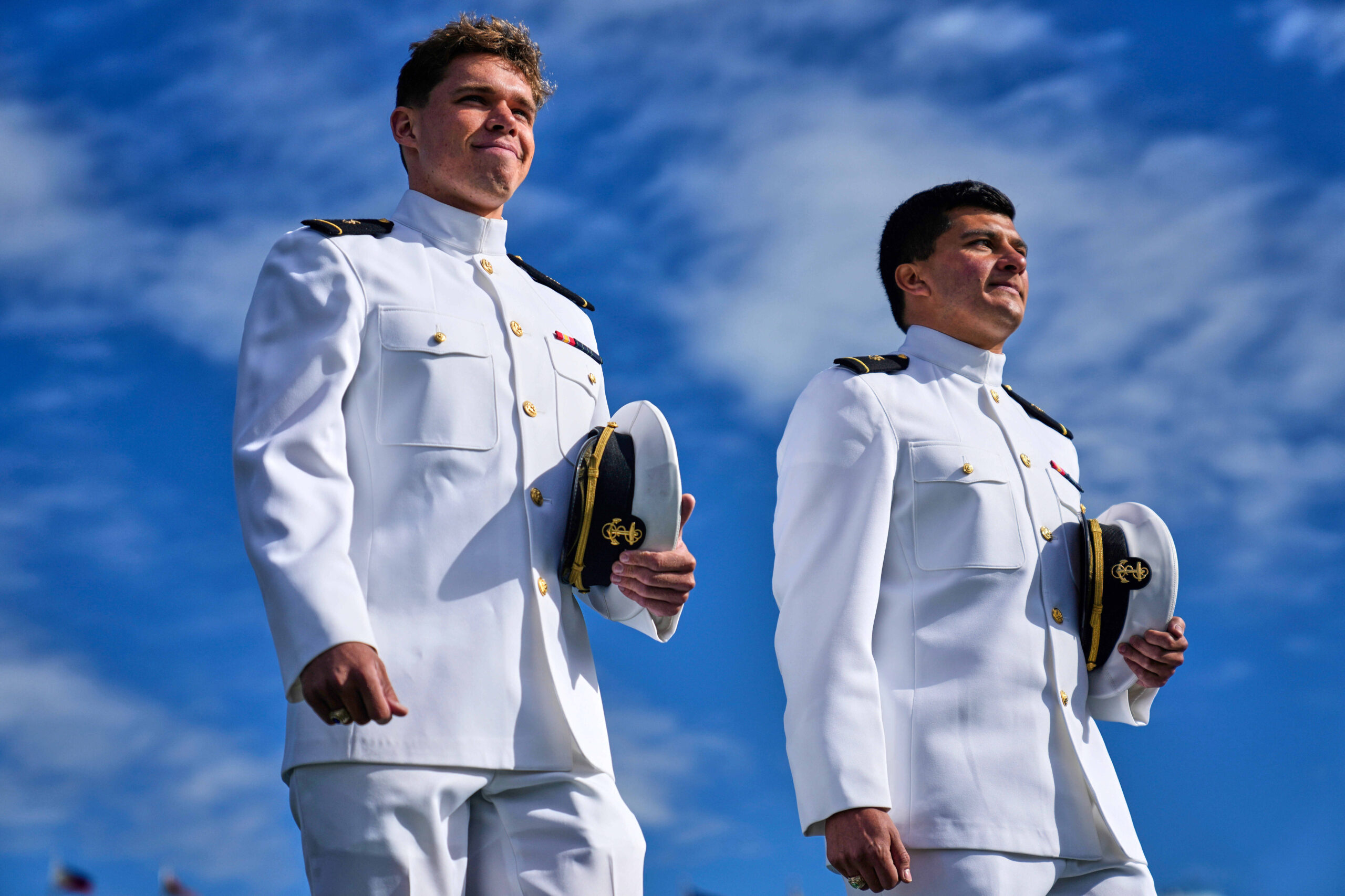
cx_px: 672
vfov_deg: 19.5
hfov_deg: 28.8
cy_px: 448
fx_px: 2615
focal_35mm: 70
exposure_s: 1/6400
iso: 100
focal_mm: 70
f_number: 2.8
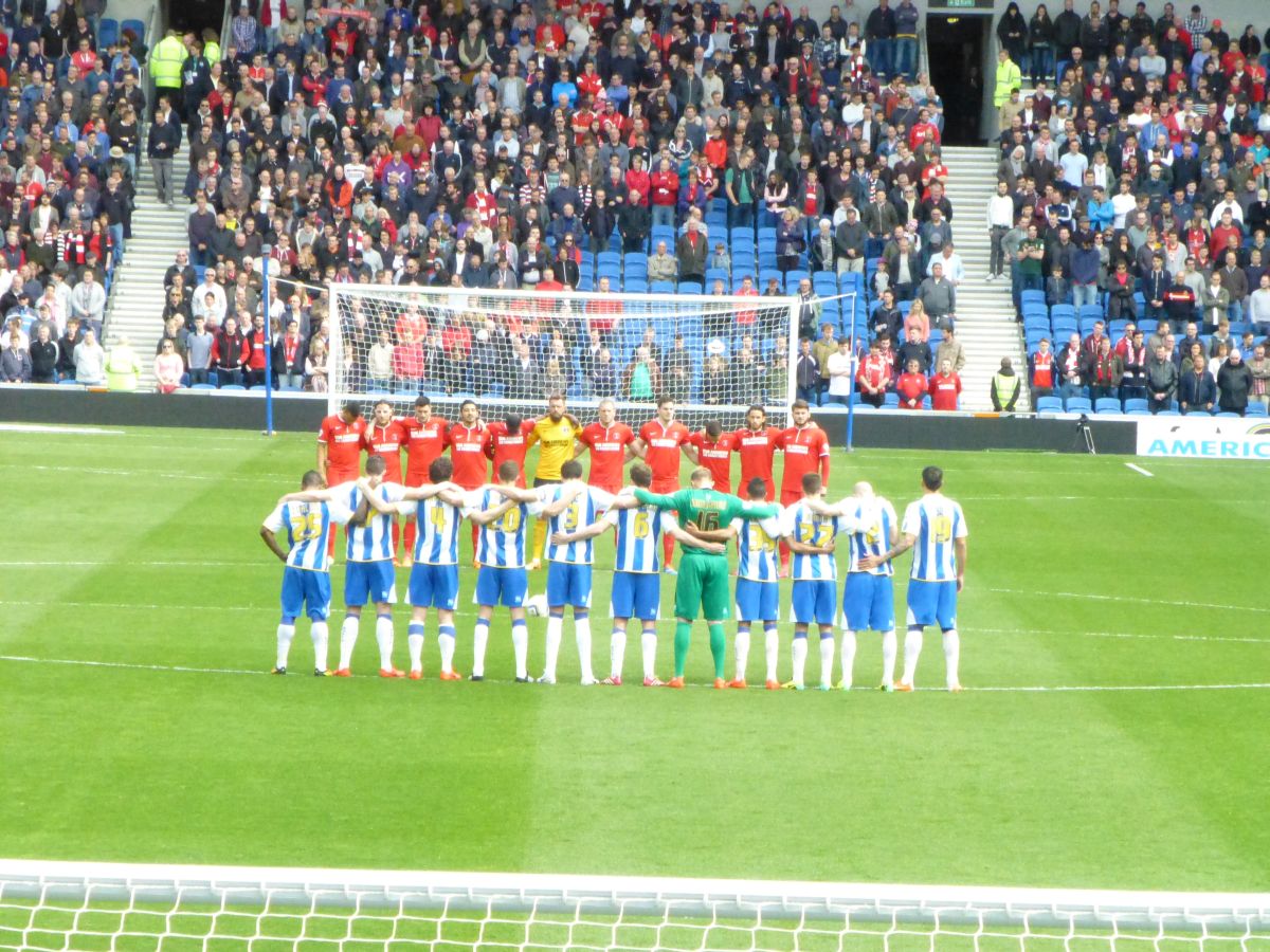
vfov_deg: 6.9
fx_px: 7851
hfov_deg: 9.2
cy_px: 476
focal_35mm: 214
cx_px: 635
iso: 1600
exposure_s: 1/2000
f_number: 6.3
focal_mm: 38.2
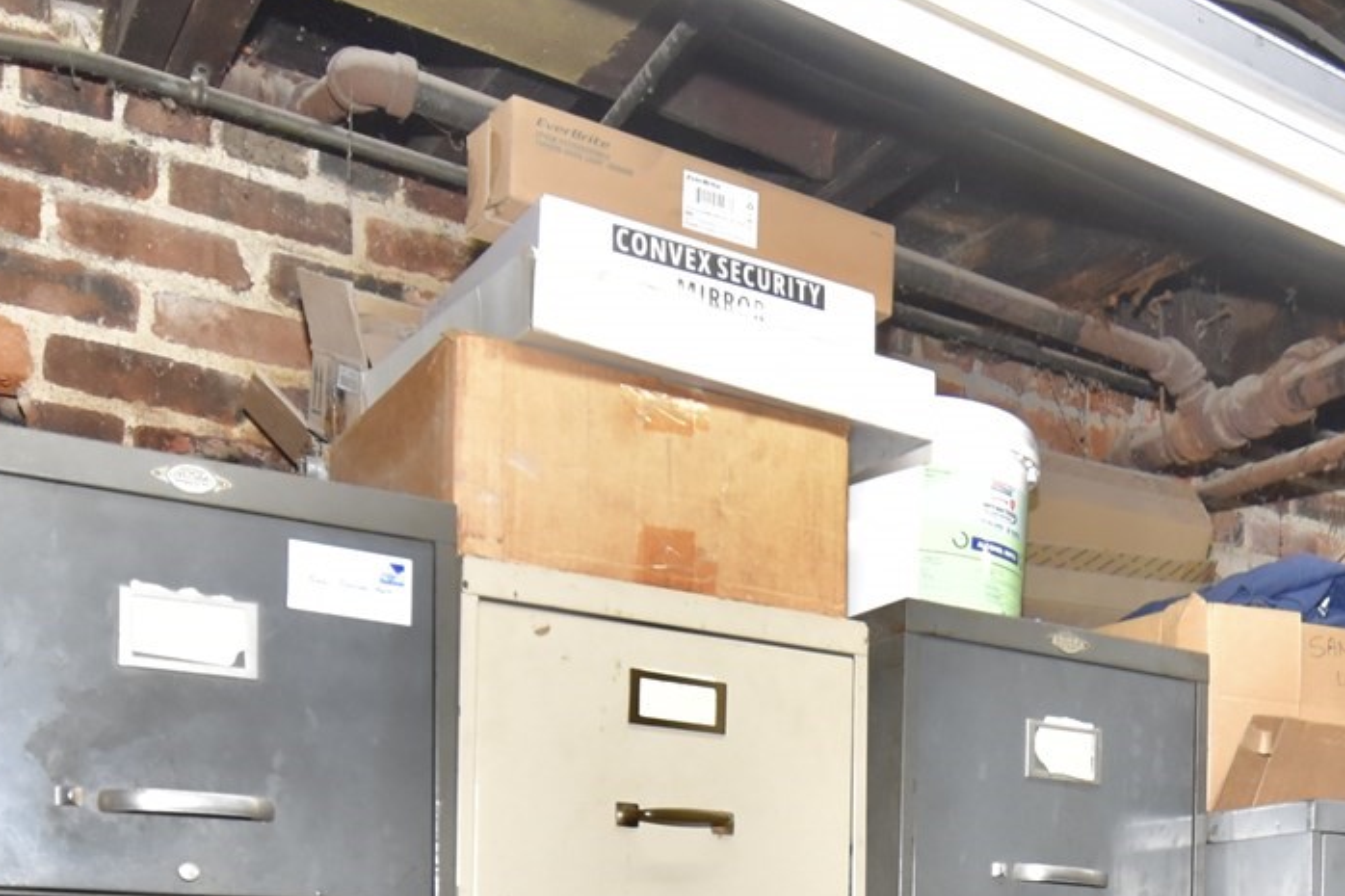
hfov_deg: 43.0
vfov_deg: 27.0
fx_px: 1643
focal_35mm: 44
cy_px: 1076
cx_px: 1021
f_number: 4.5
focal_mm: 10
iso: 800
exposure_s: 1/125
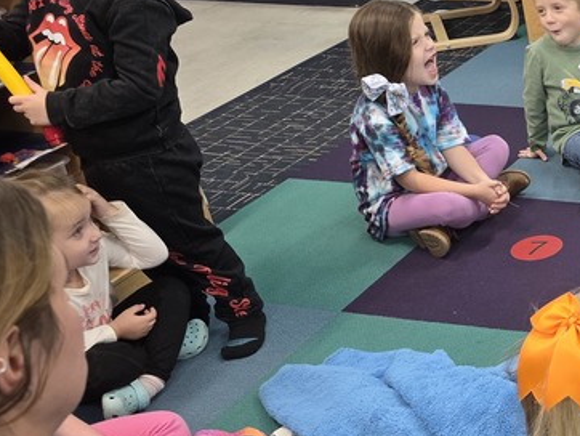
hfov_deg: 24.7
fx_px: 1090
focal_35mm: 65
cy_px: 266
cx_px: 809
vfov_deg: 22.6
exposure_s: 1/50
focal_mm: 6.3
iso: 125
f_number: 1.7
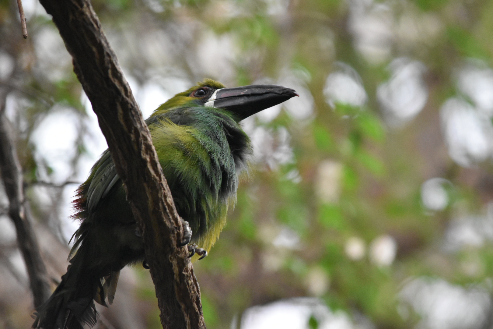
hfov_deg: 6.2
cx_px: 246
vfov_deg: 4.2
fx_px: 4519
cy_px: 164
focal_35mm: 330
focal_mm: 220
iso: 4000
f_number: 6.3
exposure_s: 1/160
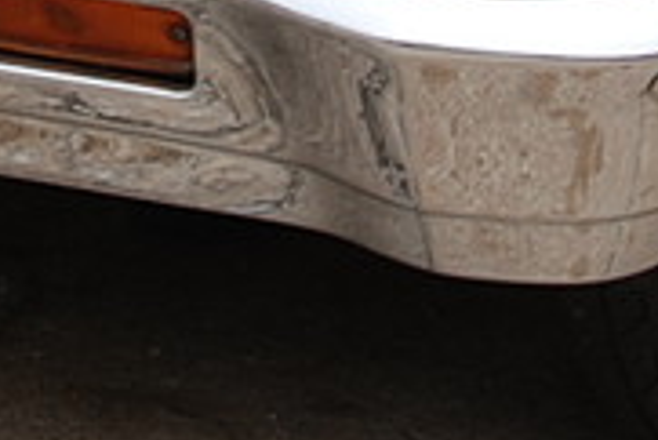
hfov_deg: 5.1
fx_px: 7424
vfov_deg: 3.3
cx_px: 204
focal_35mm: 406
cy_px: -1020
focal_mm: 35
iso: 100
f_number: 6.3
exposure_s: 1/160
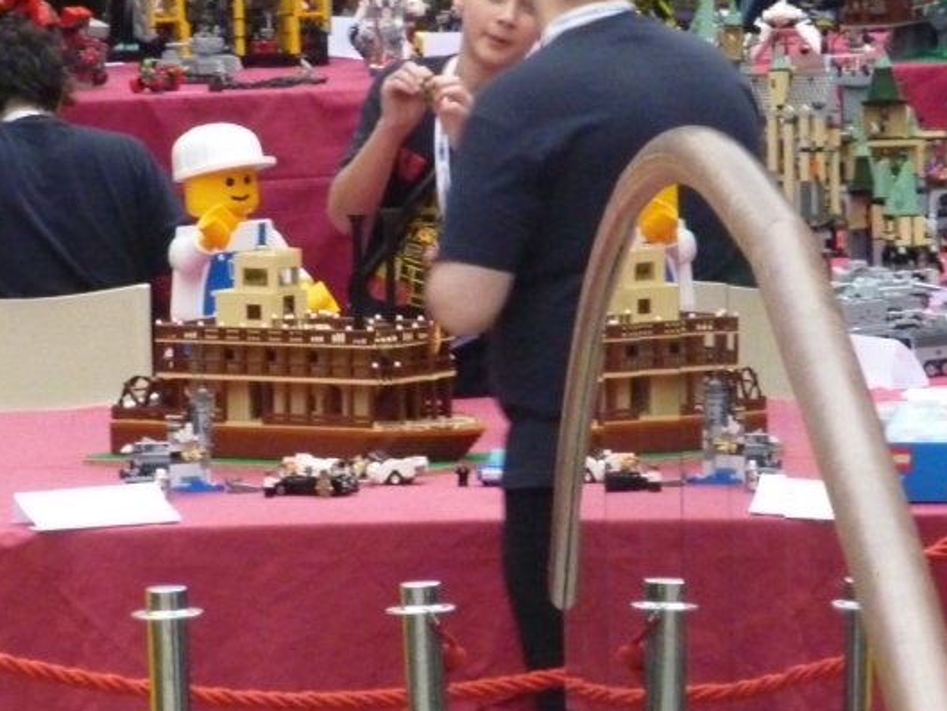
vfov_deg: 2.6
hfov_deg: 3.4
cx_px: 449
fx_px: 15898
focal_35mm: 581
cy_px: 206
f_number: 4.9
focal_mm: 49.2
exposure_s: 1/30
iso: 800
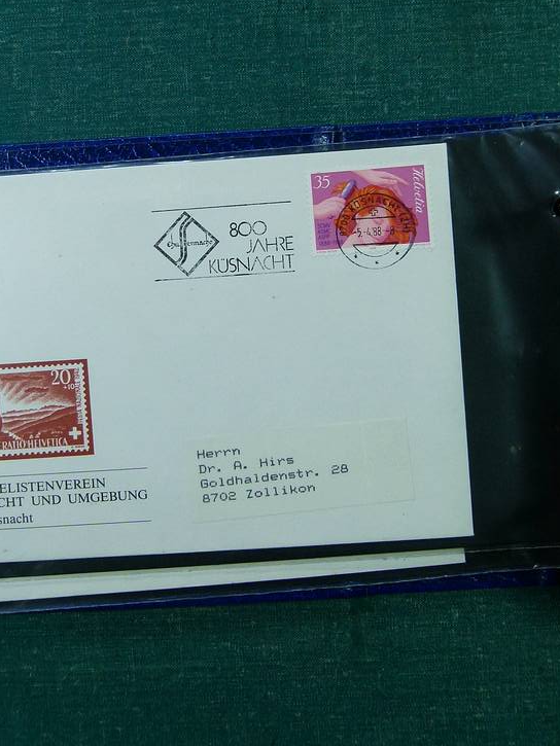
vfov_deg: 39.3
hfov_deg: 30.2
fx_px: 1035
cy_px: 269
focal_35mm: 48
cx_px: 244
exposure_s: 1/100
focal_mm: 6.1
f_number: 3.6
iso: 100
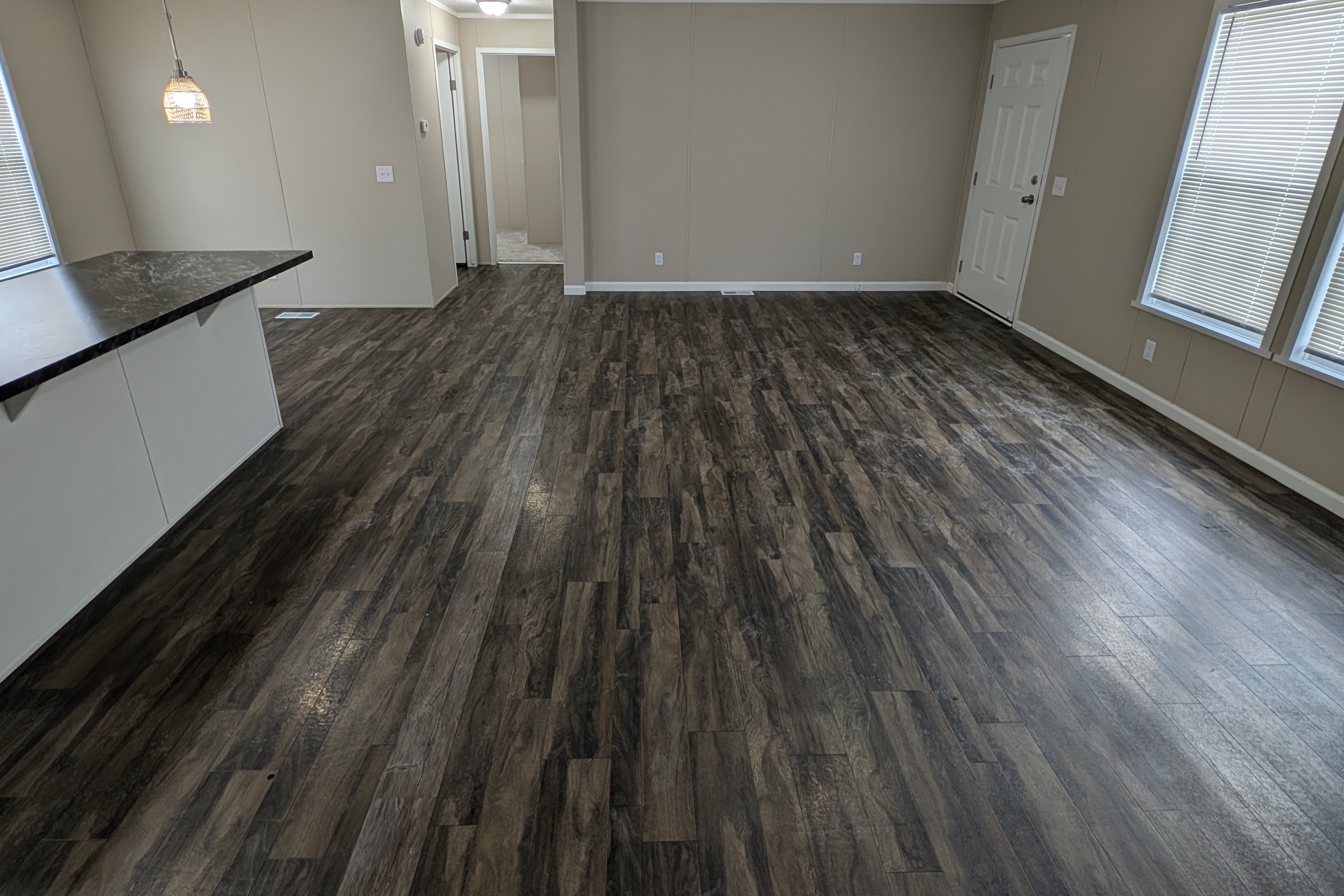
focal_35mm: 16
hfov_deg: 96.7
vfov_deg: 72.6
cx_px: 652
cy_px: 338
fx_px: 597
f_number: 1.95
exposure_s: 1/60
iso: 55
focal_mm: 2.23
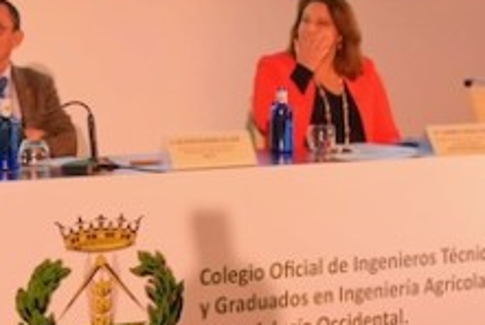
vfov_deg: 15.1
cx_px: -237
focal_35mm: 89
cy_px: -24
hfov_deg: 19.9
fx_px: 1197
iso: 2000
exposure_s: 1/100
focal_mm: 25.5
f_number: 5.6
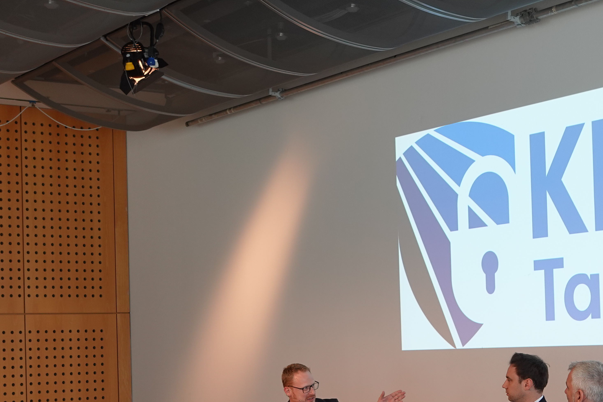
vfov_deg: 16.9
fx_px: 1340
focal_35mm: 80
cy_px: 327
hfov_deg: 25.3
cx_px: 378
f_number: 2.8
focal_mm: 16.29
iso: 160
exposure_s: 1/60
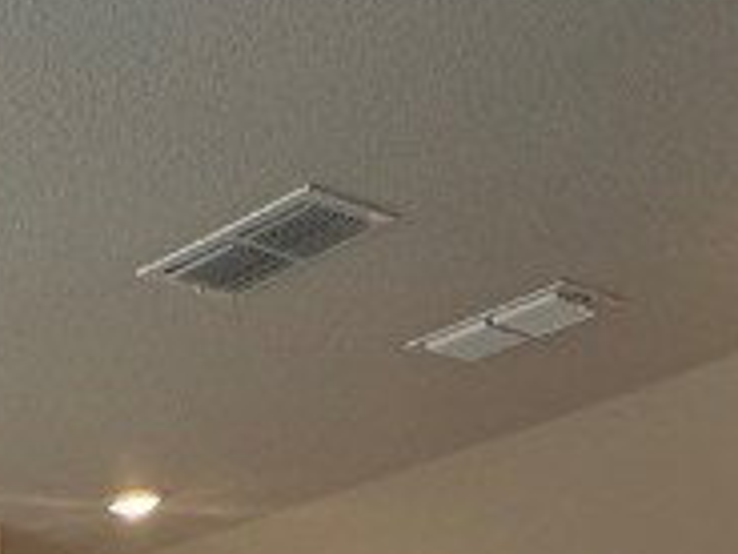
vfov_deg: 14.2
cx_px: 68
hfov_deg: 24.3
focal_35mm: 78
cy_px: 1257
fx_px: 1663
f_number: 2.2
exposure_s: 1/120
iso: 64
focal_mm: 2.22
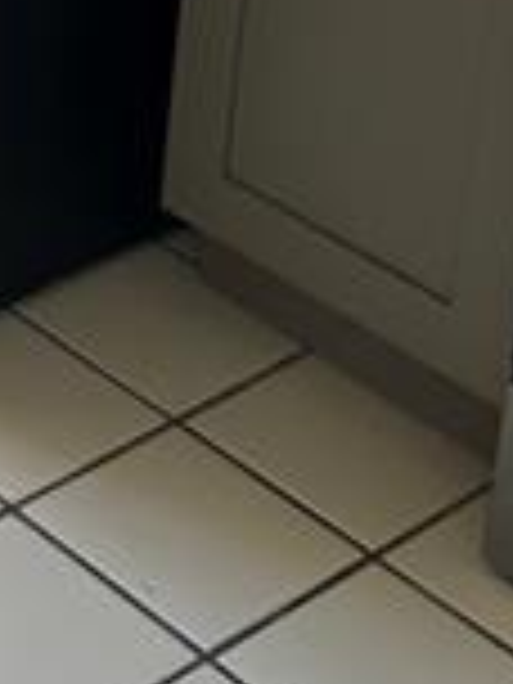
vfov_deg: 13.6
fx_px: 2589
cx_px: -477
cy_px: -504
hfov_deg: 10.5
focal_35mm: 131
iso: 32
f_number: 1.5
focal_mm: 5.7
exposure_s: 1/132
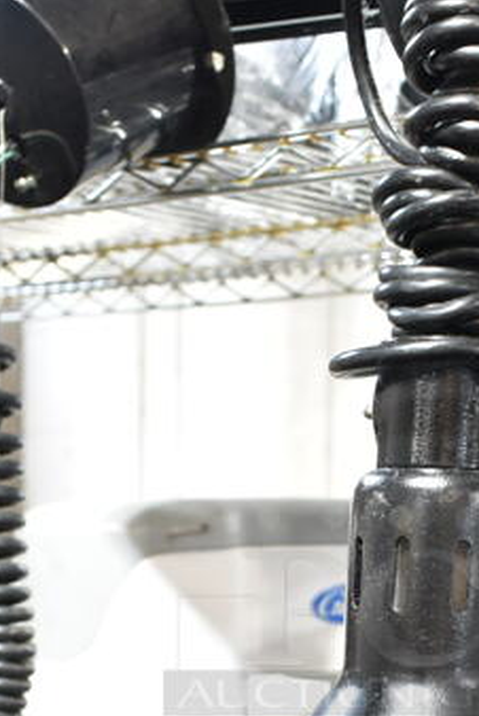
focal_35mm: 73
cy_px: 605
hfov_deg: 18.5
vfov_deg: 27.0
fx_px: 1454
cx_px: 401
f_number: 3.5
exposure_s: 1/30
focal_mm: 18
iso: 640
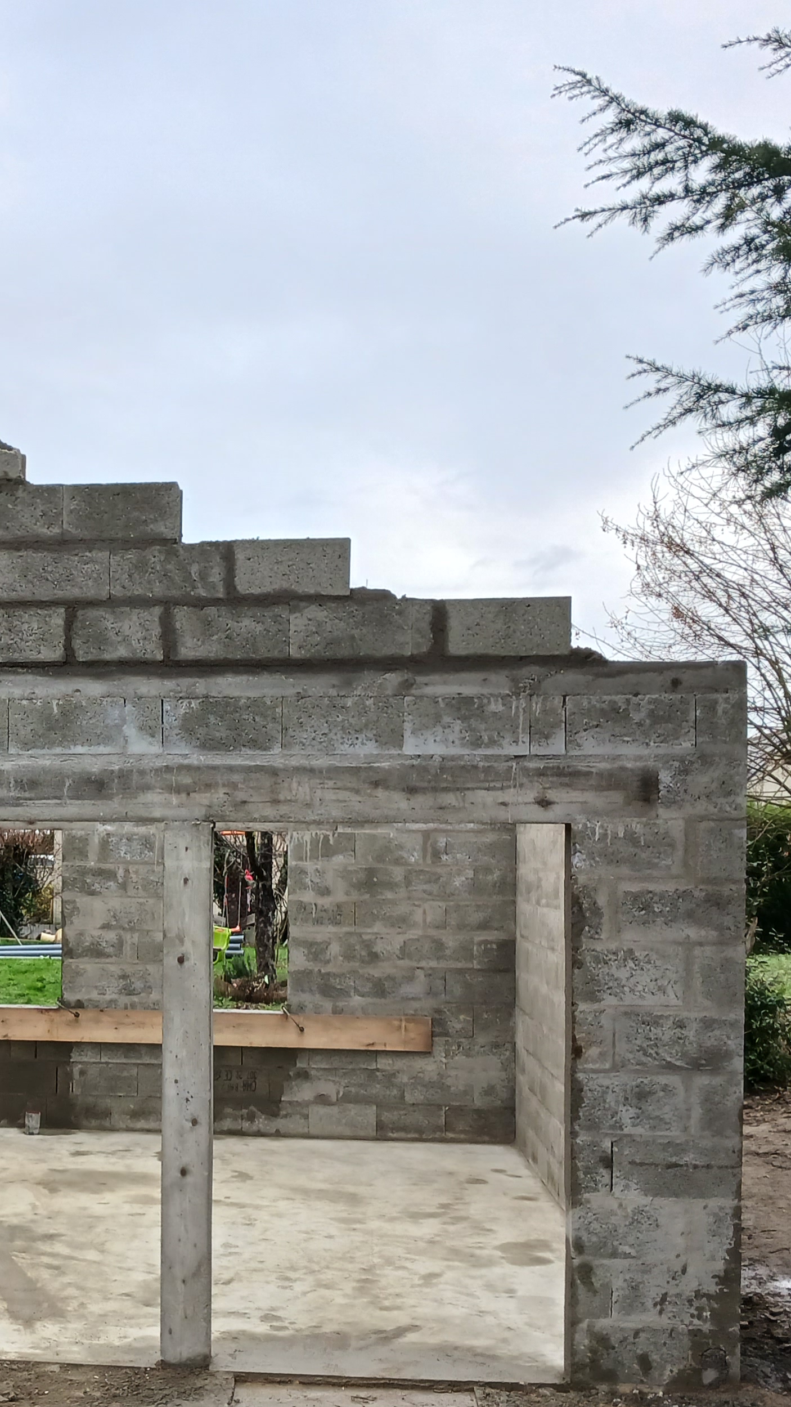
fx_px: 1790
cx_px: 59
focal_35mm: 48
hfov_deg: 24.1
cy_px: 815
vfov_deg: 42.8
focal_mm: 4
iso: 20
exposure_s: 1/108
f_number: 1.8
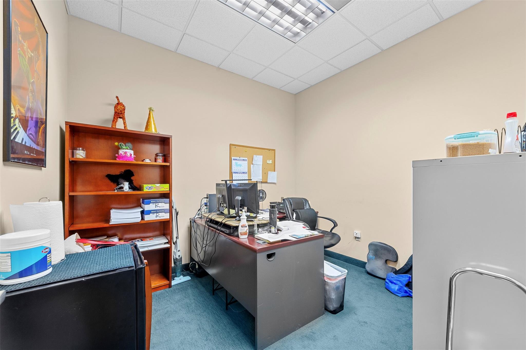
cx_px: 263
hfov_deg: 104.3
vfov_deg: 81.1
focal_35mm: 14
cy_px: 175
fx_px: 204
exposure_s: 1/1.25
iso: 400
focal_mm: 14
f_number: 8
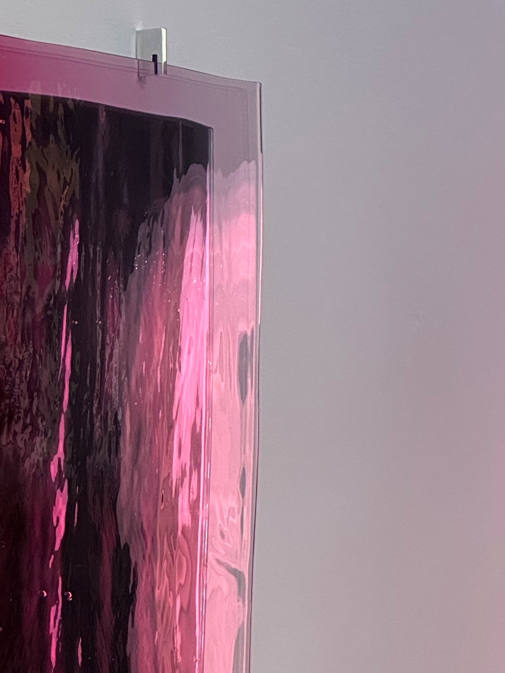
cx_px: -27
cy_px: 505
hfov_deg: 8.4
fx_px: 3425
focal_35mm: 176
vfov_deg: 11.2
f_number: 2.8
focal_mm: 9
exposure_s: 1/100
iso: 200
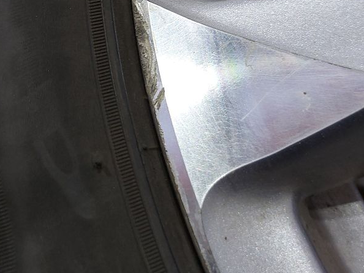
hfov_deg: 34.2
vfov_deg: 24.8
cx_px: 142
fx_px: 589
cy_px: -4
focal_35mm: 56
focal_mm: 5.23
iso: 80
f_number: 1.8
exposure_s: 1/50
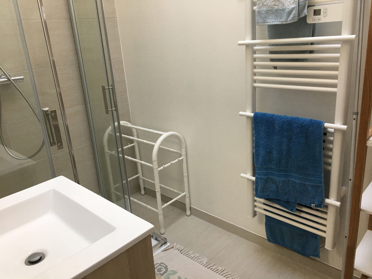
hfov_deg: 61.7
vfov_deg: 48.2
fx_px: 312
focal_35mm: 29
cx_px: 186
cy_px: 140
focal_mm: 4.15
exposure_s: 1/33
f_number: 2.2
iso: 25
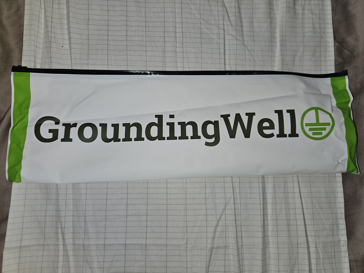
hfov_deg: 73.9
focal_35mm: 23
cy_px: 136
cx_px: 182
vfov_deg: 58.9
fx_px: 242
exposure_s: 1/120
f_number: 1.8
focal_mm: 5.4
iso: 25
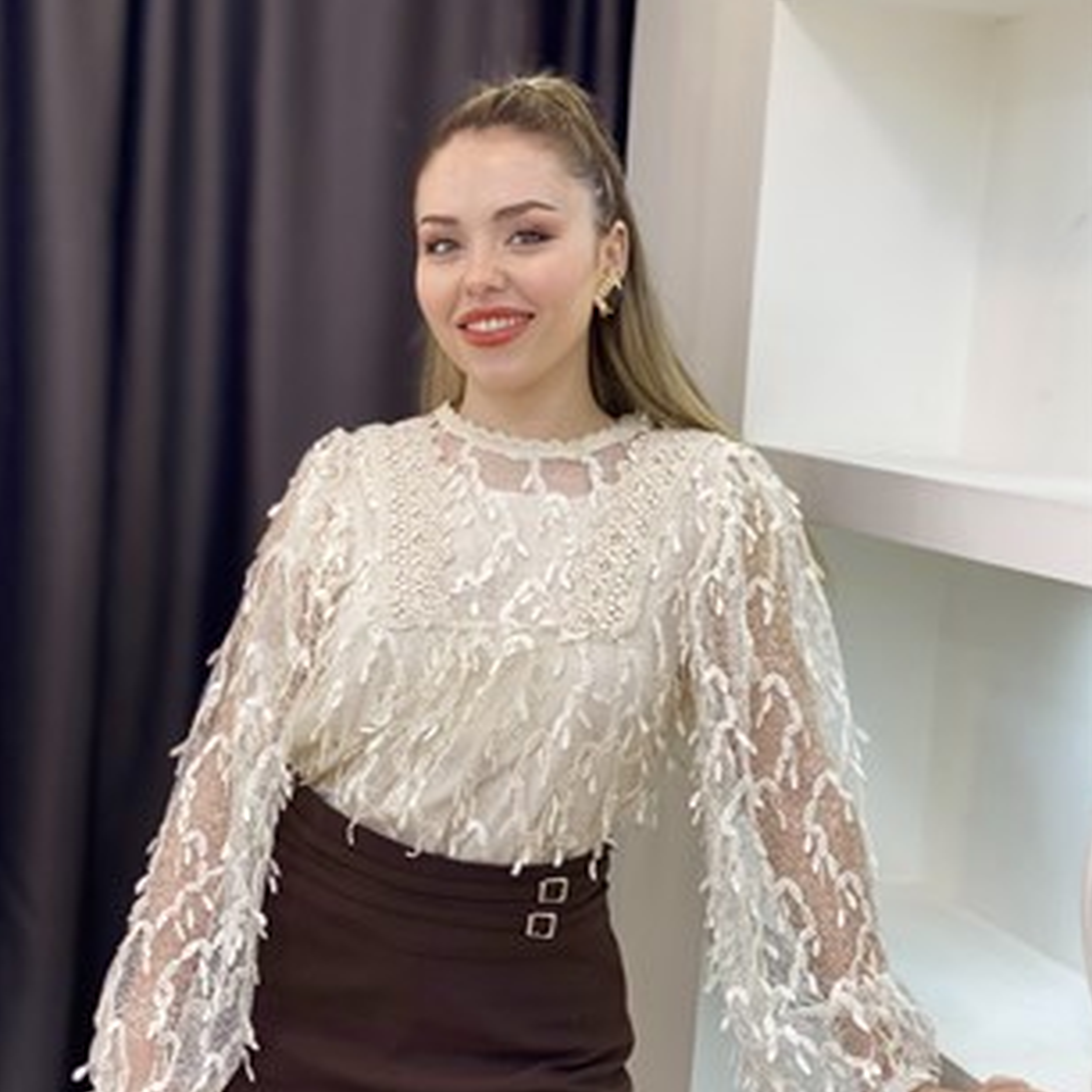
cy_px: 694
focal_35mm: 62
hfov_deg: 27.7
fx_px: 2213
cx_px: 550
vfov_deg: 27.6
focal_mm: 6
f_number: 2
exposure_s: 1/100
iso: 64
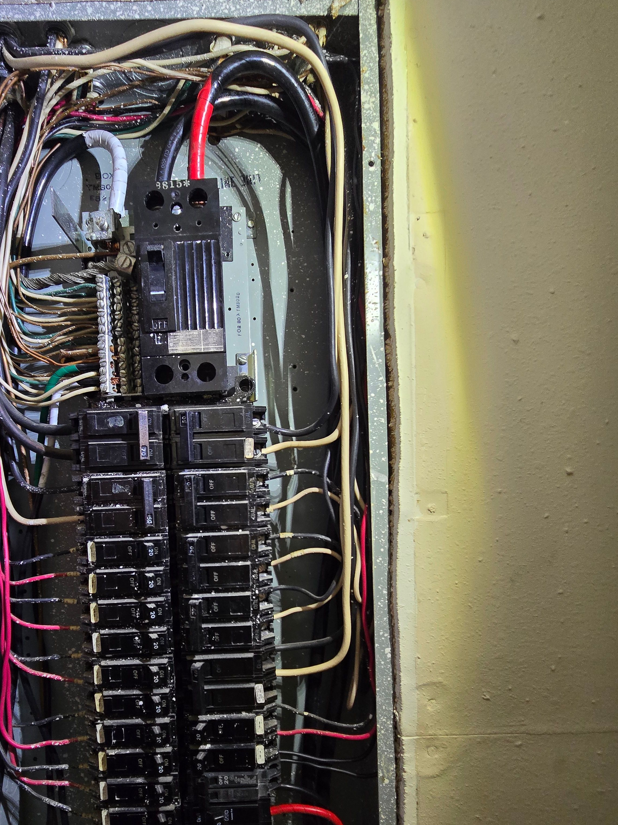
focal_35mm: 17
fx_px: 405
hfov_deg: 73.2
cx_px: 224
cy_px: 497
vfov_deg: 89.8
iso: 320
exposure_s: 1/50
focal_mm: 2.2
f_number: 2.2
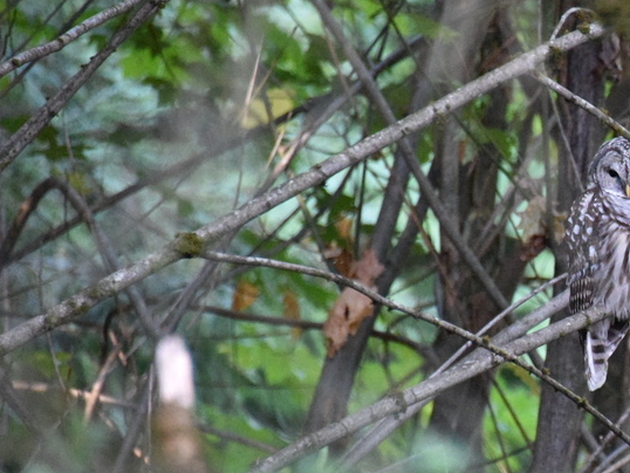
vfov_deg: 2.2
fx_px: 12491
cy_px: 302
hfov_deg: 2.9
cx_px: 670
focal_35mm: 686
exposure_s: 1/640
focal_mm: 300
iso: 11400
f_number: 5.6
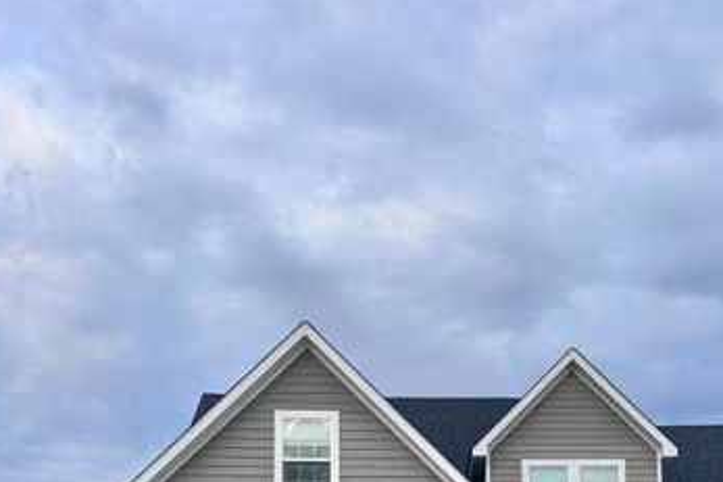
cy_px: 587
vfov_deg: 25.1
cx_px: 463
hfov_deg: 40.8
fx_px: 963
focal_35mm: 48
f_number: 1.78
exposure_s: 1/756
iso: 80
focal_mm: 6.86
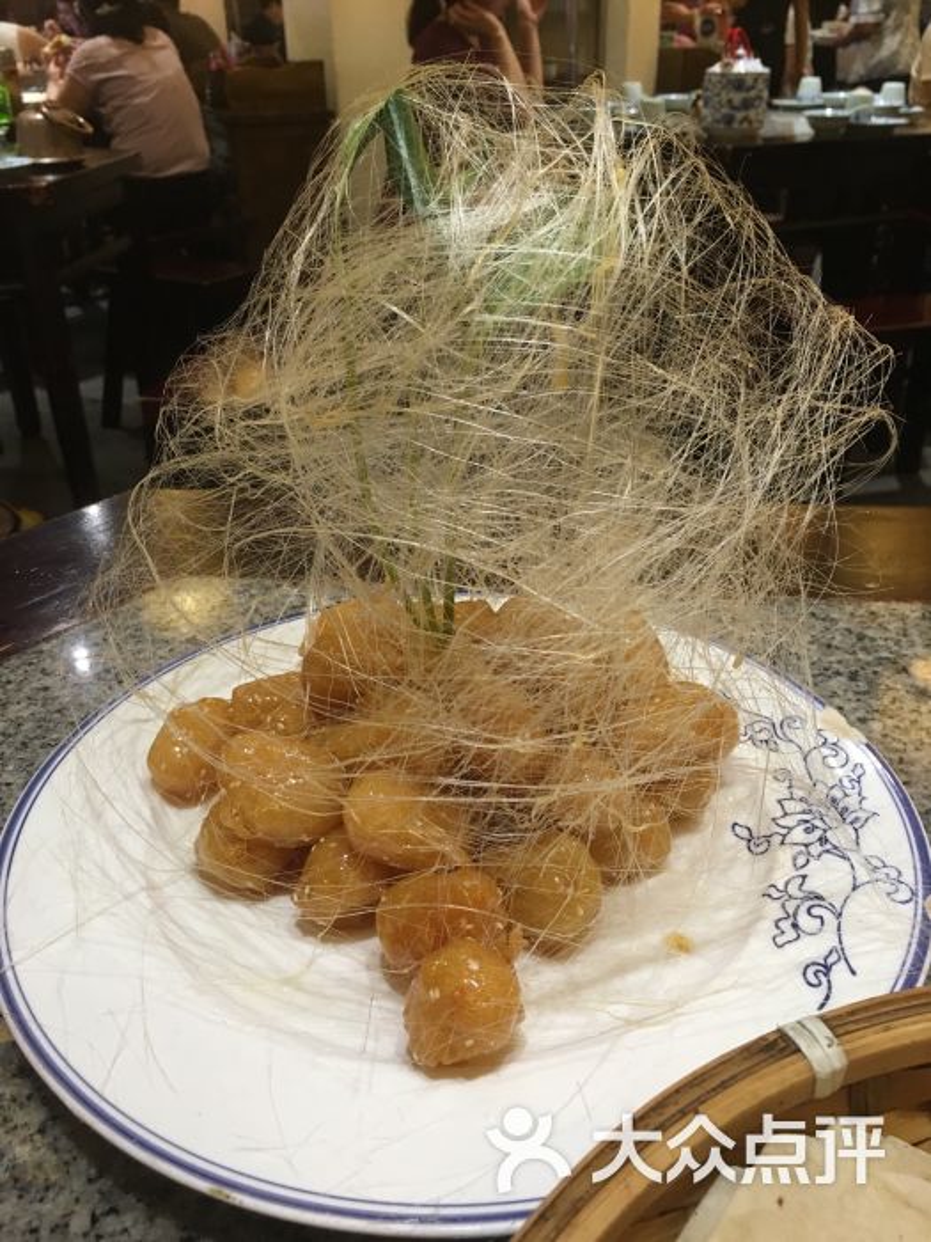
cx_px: 466
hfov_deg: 48.2
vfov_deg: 61.7
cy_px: 621
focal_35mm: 29
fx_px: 1040
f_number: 2.2
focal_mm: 4.15
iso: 125
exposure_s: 1/33
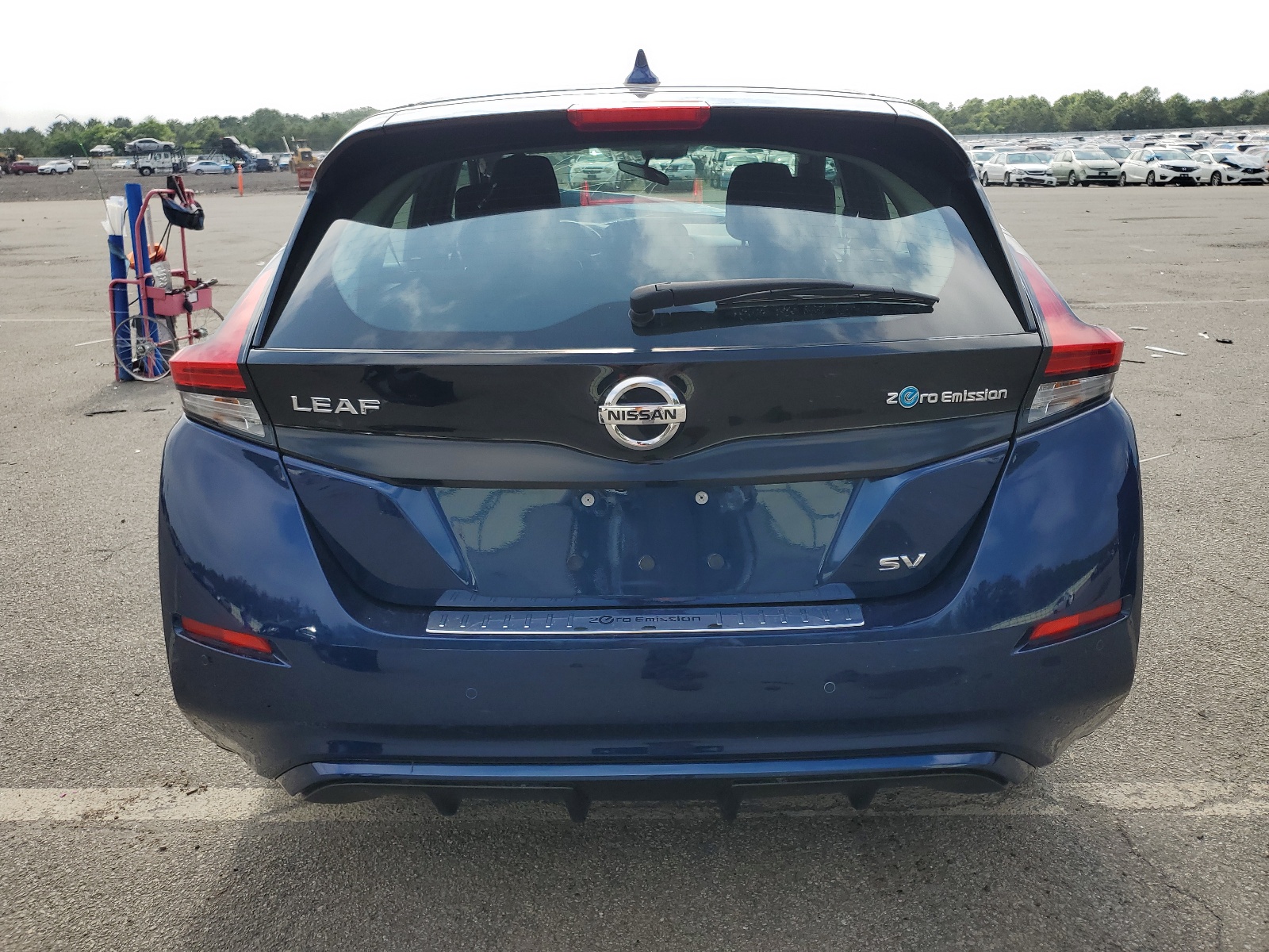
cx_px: 634
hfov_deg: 67.3
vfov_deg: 53.1
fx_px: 953
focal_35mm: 26
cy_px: 476
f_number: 1.5
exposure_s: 1/2500
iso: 50
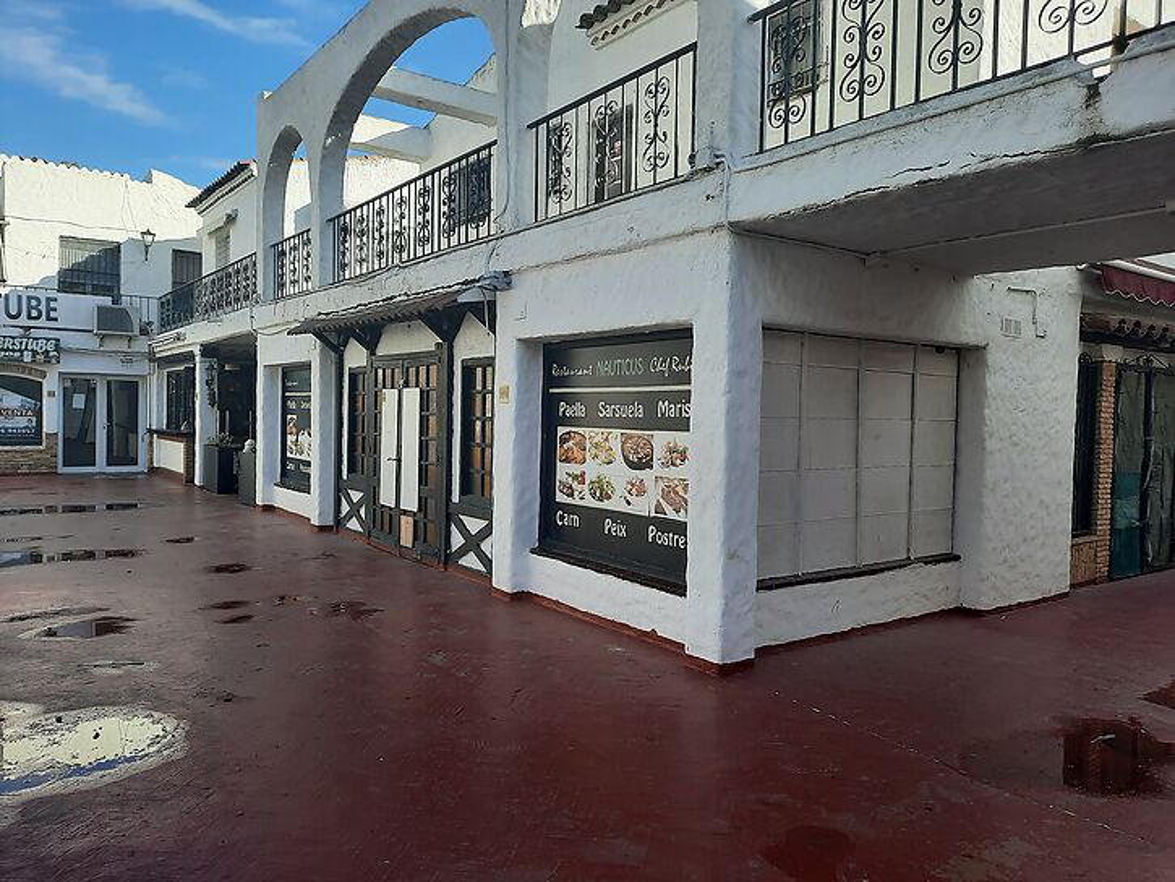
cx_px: 588
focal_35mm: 25
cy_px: 441
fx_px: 849
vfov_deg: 54.9
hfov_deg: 69.4
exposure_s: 1/304
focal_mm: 4.6
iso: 32
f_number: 2
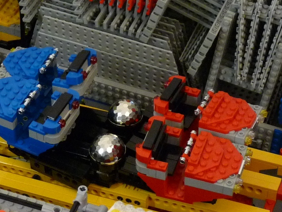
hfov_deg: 15.1
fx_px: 1059
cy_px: 152
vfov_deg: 11.4
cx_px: 57
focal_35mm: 130
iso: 400
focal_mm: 7.6
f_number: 3
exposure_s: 1/80
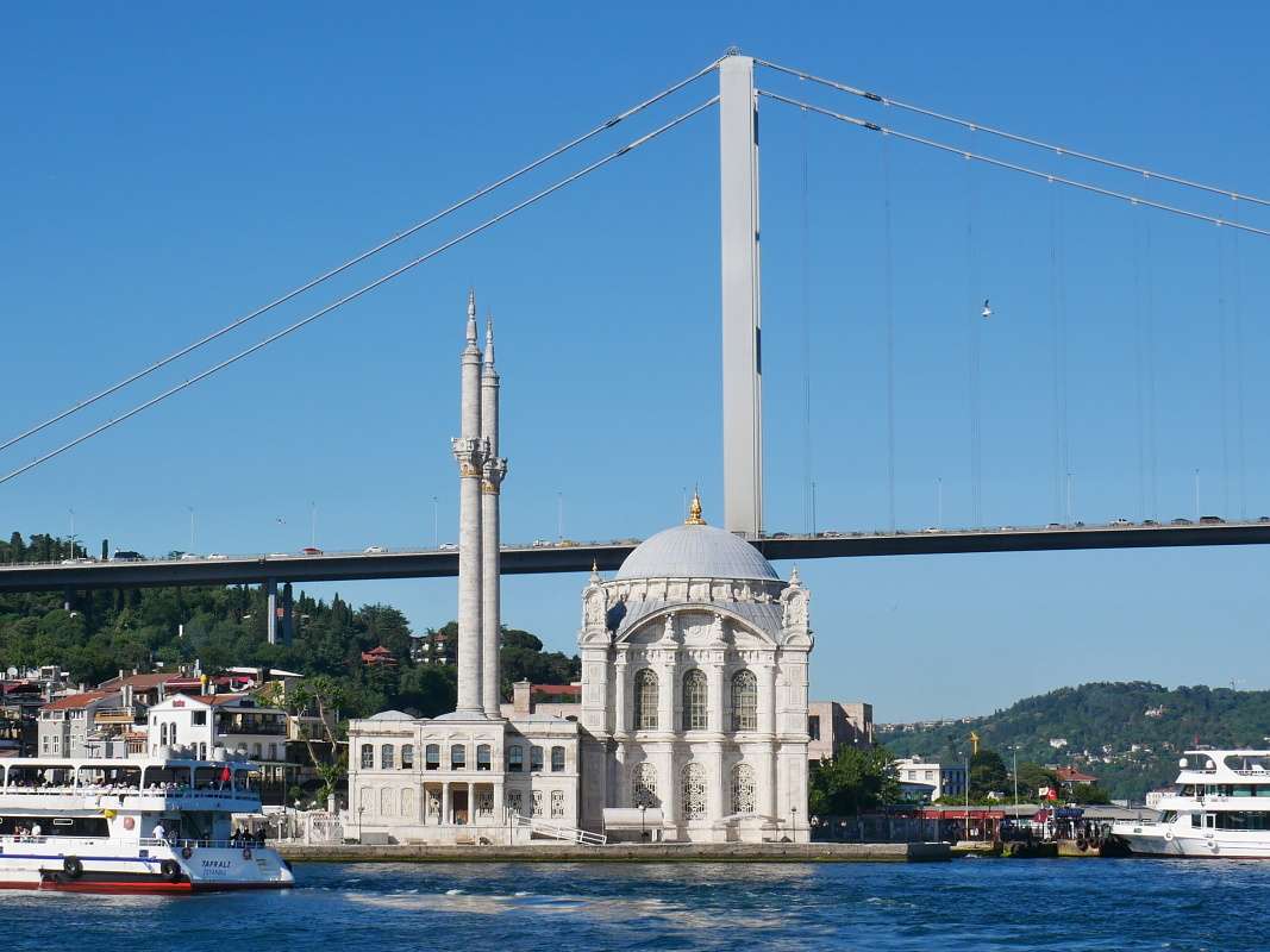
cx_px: 635
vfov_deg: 29.1
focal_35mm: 50
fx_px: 1834
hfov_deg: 38.2
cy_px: 476
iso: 200
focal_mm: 25
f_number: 10
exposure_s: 1/500
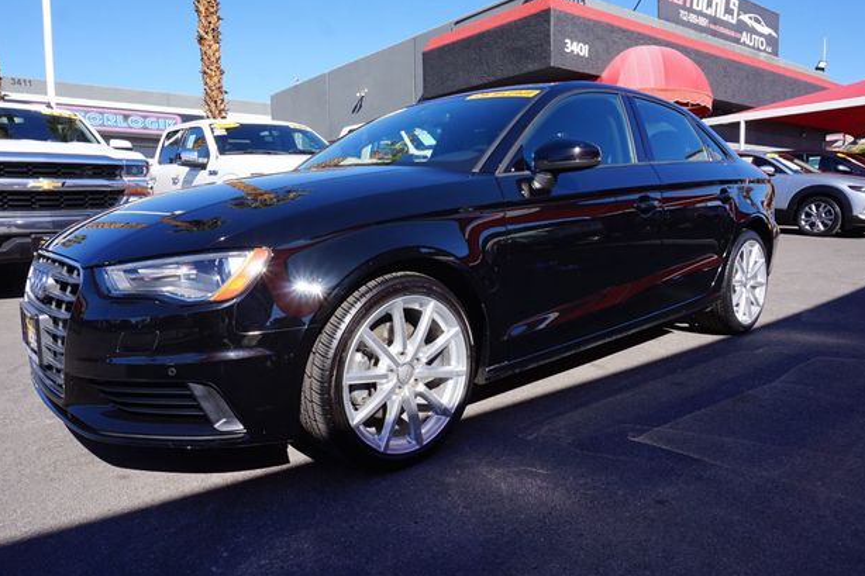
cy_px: 283
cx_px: 424
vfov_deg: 51.3
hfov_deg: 71.5
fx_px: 600
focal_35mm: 25
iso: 100
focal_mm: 16
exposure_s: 1/80
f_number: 11
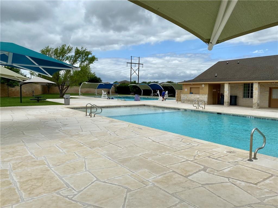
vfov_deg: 53.1
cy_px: 104
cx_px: 139
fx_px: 209
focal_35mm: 26
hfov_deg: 67.3
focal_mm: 4.25
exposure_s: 1/4808
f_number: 1.8
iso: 32
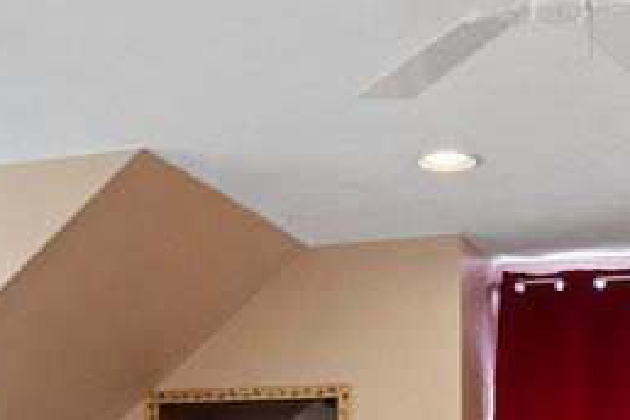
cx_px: 486
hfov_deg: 31.7
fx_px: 1085
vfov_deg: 20.2
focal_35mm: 62
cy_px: 538
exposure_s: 1/80
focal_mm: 16
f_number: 5.6
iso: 1250
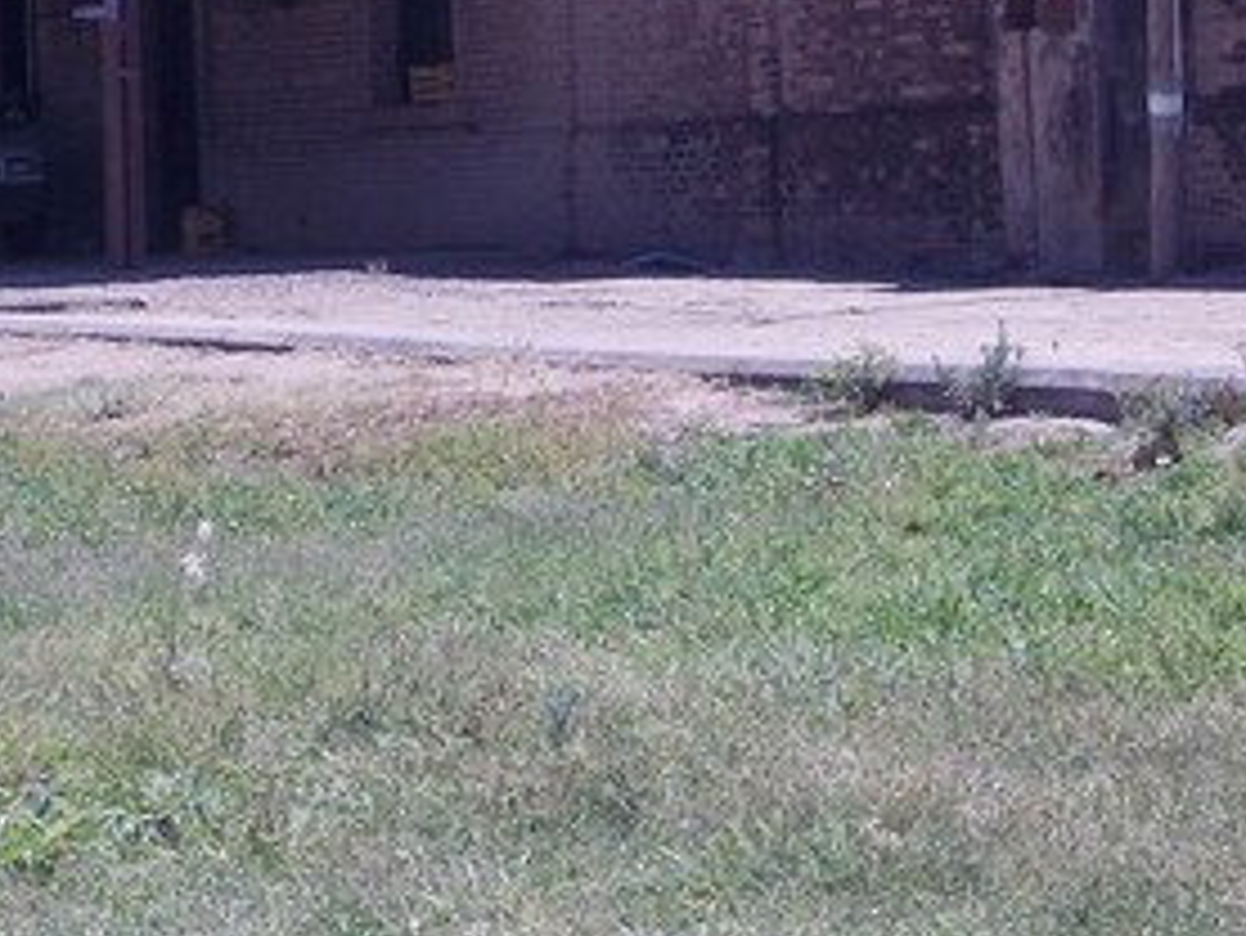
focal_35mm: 141
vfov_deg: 10.5
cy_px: 76
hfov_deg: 14.0
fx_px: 5077
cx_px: 661
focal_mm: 7.2
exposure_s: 1/160
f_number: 7.2
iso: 80
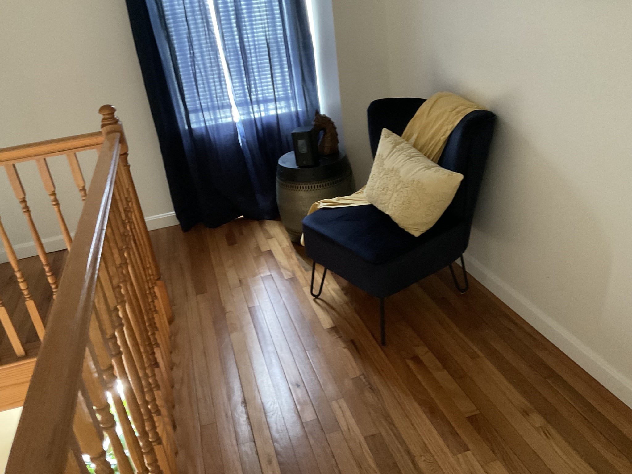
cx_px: 316
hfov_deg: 61.7
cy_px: 237
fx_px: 529
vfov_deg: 48.2
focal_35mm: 29
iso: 500
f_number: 1.8
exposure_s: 1/30
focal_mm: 3
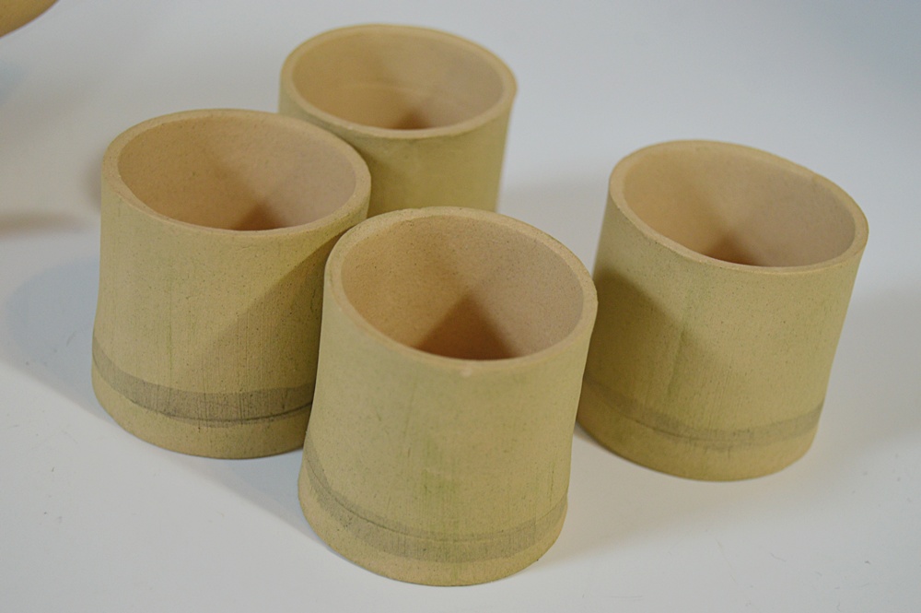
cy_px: 306
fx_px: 1917
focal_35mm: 75
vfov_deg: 18.2
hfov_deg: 27.0
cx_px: 460
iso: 800
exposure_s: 1/60
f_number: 5.6
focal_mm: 50
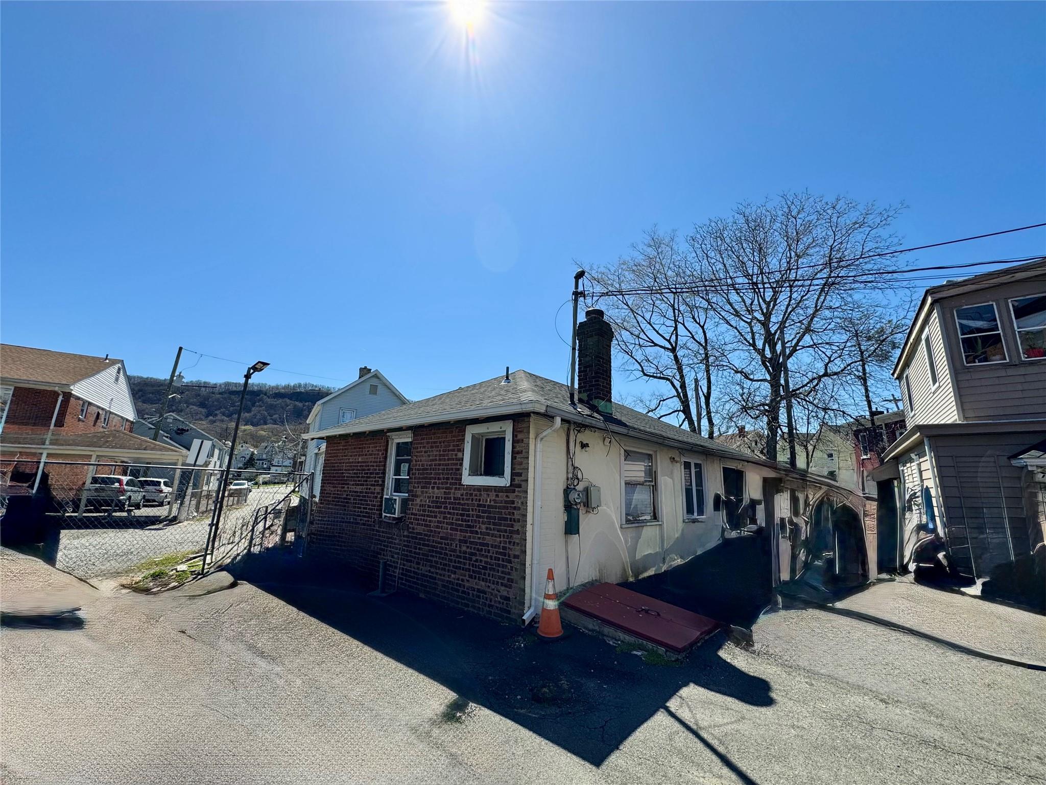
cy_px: 392
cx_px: 523
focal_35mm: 14
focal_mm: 2.22
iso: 50
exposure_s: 1/2028
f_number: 2.2
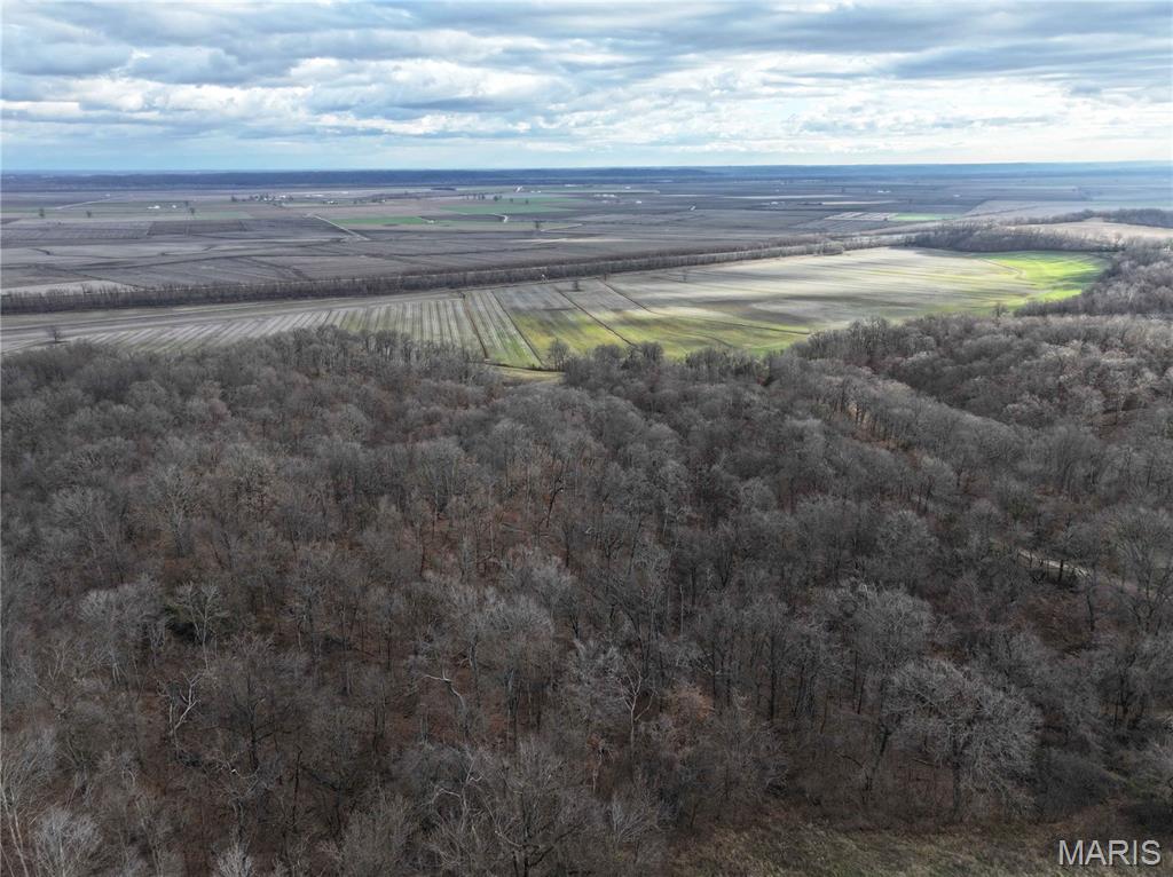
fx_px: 813
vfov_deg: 56.7
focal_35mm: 24
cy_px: 438
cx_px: 586
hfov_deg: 71.6
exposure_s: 1/800
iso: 160
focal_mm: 12.29
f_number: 2.8
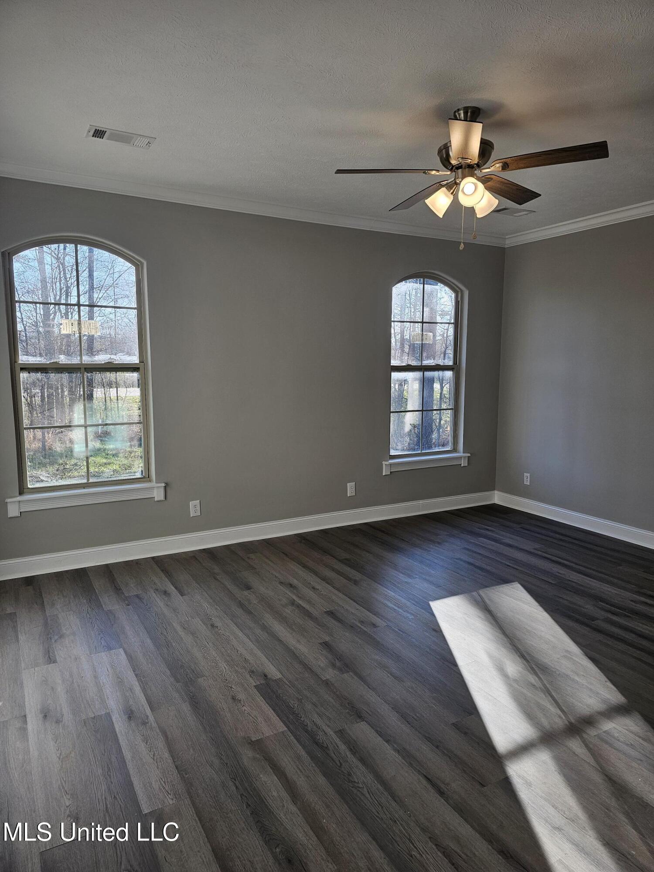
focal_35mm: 23
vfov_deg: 73.9
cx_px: 327
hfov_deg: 58.9
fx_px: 579
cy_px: 436
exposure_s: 1/120
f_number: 1.7
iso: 32
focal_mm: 6.3
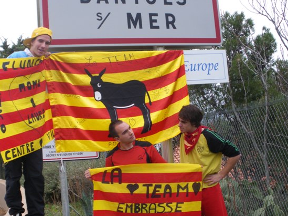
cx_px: 122
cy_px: 100
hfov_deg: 38.8
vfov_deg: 29.6
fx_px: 407
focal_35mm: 49
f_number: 4
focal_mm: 7.5
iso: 64
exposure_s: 1/80
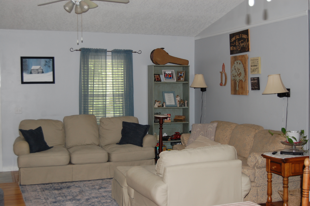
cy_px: 103
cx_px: 155
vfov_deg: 28.0
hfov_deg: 41.1
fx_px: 413
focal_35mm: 48
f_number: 4.5
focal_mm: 32
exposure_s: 1/60
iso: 400
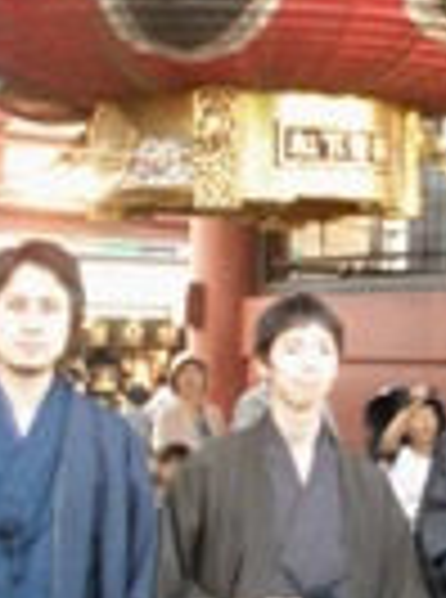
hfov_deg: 11.6
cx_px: 482
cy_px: 220
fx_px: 2158
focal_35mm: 125
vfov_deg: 15.8
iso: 160
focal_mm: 6.6
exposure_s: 1/30
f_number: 3.5
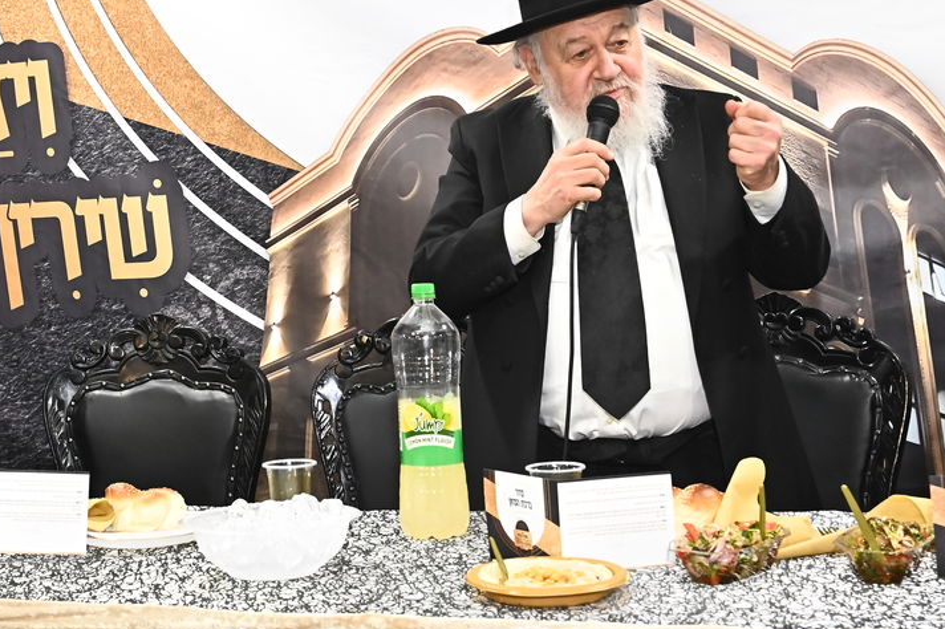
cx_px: 292
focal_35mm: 57
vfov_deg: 23.3
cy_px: 109
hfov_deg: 34.6
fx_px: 1495
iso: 3200
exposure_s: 1/200
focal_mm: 29
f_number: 9
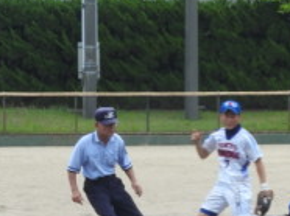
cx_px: 326
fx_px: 2569
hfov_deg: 6.4
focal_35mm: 307
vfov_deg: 4.8
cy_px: 340
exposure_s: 1/320
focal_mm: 17
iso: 100
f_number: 4.8
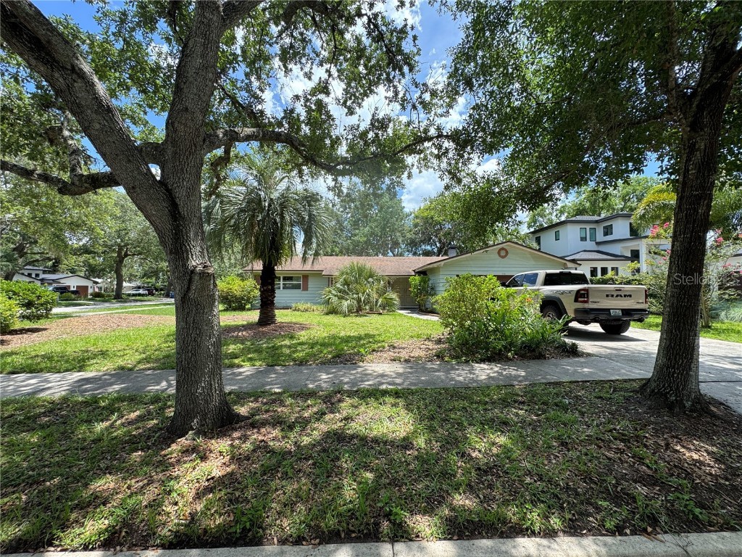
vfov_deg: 85.7
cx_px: 371
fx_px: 300
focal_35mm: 14
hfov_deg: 102.1
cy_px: 278
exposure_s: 1/296
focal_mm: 2.22
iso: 40
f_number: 2.2
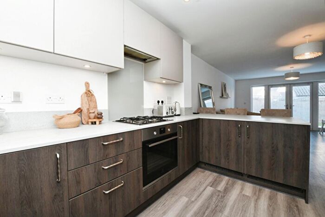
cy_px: 108
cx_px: 162
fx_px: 135
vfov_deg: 77.4
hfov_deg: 100.4
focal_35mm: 15
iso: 800
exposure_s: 1/60
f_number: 9
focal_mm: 15
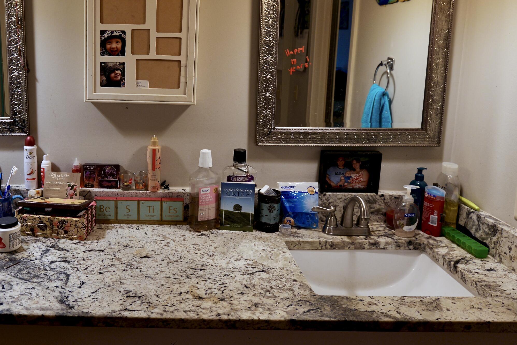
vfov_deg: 42.8
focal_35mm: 30
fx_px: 431
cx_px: 148
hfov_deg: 59.6
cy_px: 107
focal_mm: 20
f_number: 3.5
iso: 640
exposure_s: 1/60
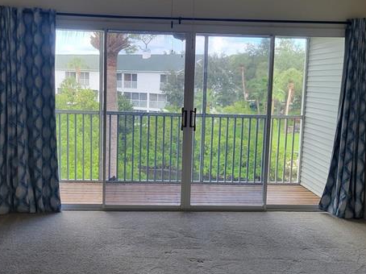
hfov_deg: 43.0
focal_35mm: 44
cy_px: 140
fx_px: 465
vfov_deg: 32.8
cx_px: 184
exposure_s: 1/120
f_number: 1.8
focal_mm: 5.4
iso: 64
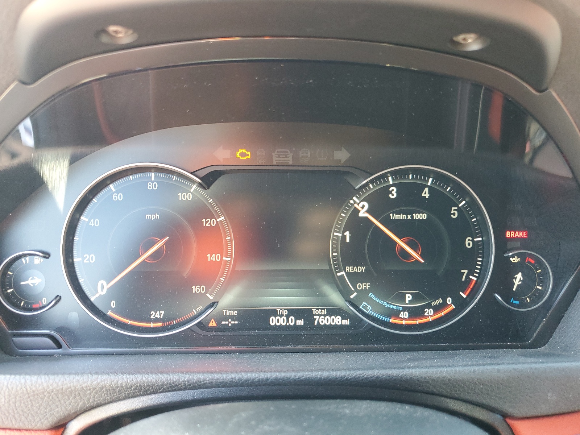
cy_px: 218
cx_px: 290
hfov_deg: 67.3
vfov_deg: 53.1
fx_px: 436
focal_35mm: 26
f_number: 1.5
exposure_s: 1/50
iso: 150
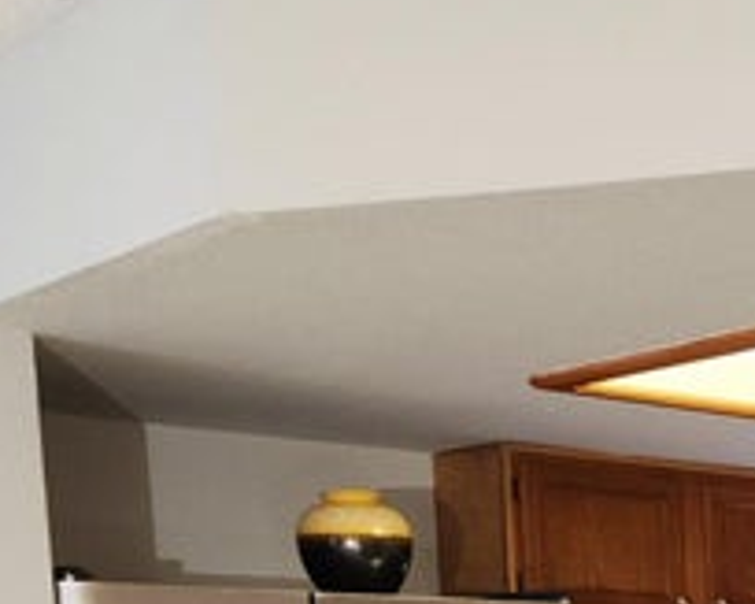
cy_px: 1008
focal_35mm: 94
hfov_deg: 17.7
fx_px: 2099
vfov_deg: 14.7
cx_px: 1208
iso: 125
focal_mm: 6.4
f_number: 1.8
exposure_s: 1/60.2
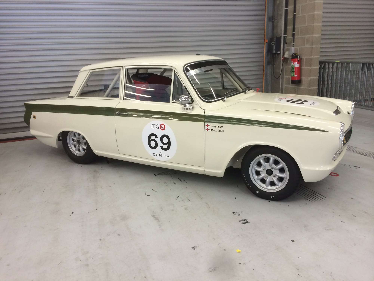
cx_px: 187
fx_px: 324
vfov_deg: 46.8
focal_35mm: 30
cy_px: 140
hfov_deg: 60.0
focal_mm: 4.12
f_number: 2.2
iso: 40
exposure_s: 1/30
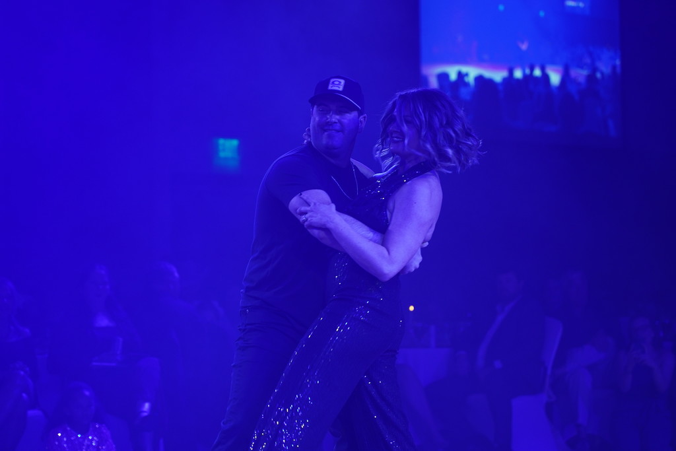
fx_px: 1972
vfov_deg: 13.0
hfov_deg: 19.5
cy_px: 226
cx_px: 338
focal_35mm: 105
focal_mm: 105
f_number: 4
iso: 800
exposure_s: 1/160
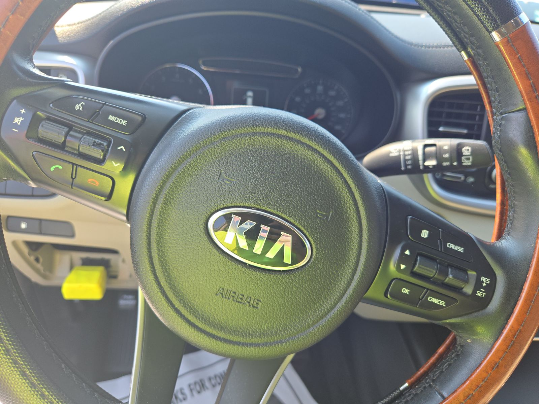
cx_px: 270
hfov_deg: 73.9
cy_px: 202
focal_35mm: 23
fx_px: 358
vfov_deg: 58.9
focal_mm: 5.4
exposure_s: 1/190
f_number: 1.8
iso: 25
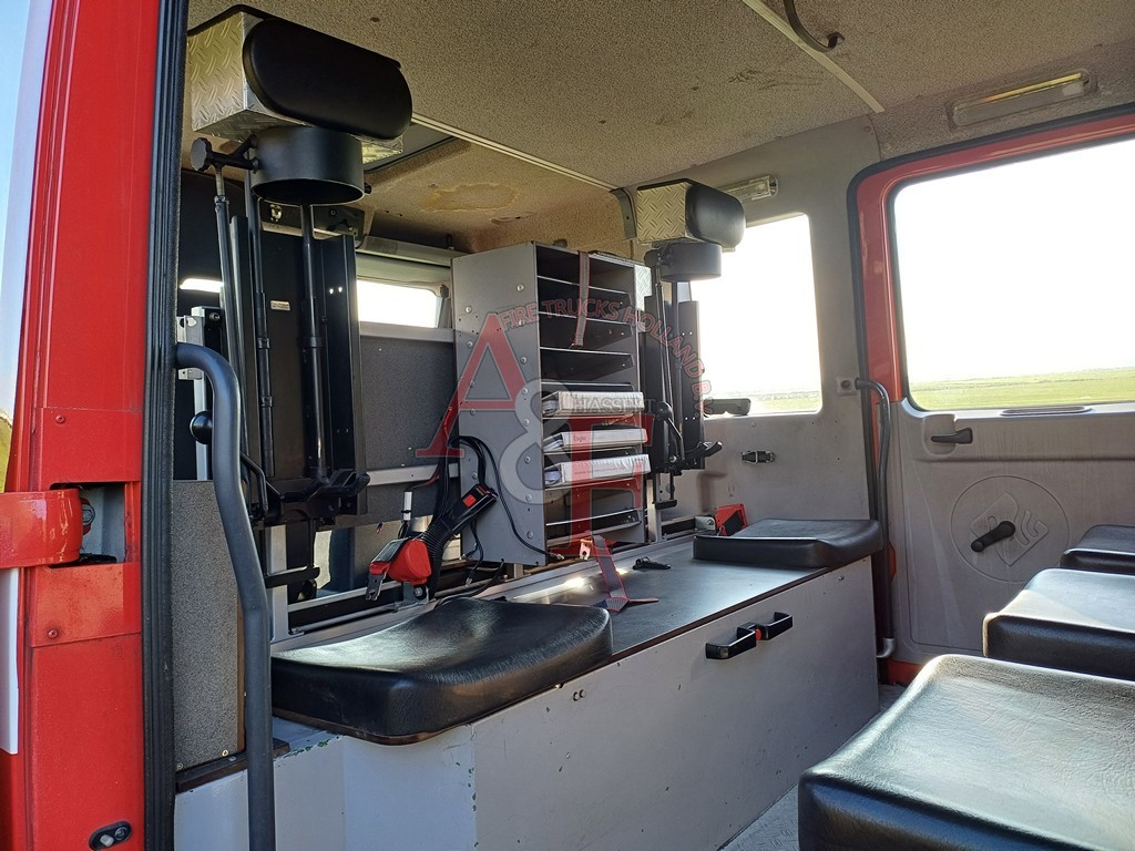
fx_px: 820
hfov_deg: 69.4
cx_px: 568
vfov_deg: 54.9
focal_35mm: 25
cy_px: 426
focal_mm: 4.65
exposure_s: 1/100
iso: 50
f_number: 1.8
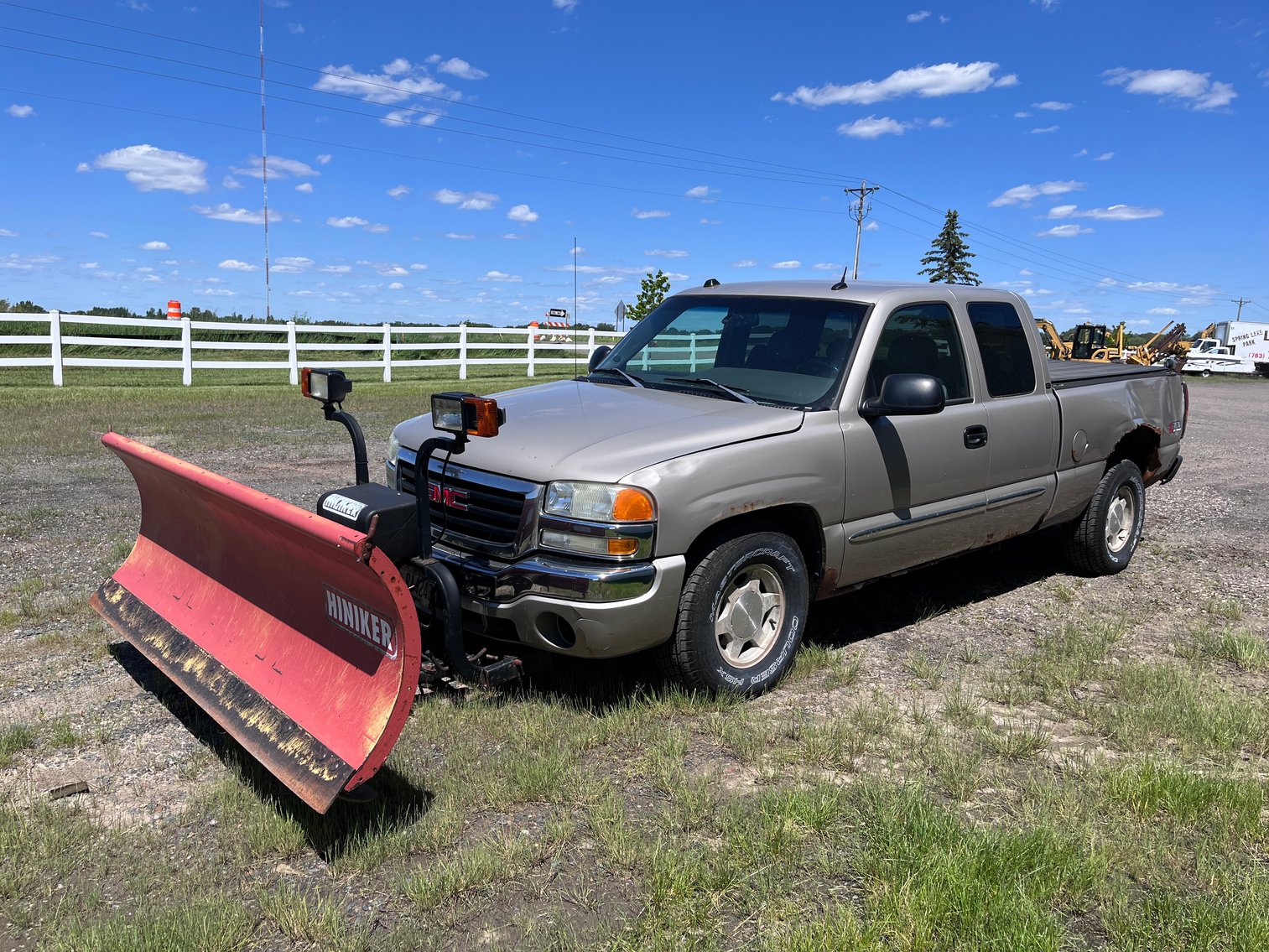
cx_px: 634
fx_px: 953
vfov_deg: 53.1
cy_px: 476
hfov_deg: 67.3
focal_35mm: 26
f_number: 1.6
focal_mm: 5.1
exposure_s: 1/3745
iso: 50
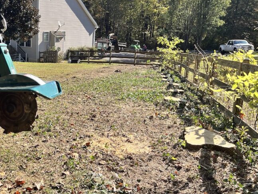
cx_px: 58
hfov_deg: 43.9
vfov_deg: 35.0
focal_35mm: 41
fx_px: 306
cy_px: 74
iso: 50
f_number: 1.6
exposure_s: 1/1175
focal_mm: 5.1
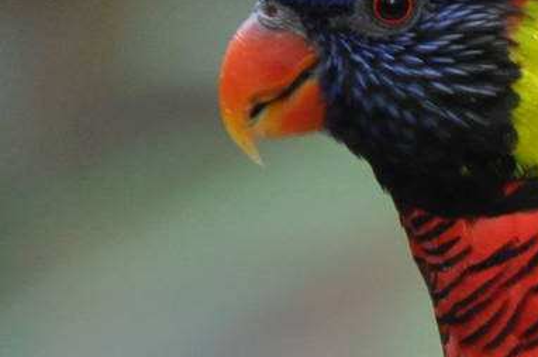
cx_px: 710
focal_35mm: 1887
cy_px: 294
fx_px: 28141
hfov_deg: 1.1
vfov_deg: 0.7
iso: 1600
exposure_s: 1/50
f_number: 5.6
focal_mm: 300
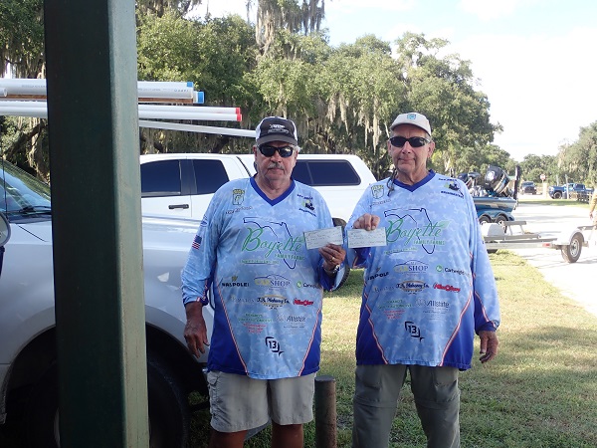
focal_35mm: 43
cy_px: 224
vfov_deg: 33.6
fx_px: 742
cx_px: 298
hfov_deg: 43.9
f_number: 4
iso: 100
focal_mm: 7.86
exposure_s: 1/160
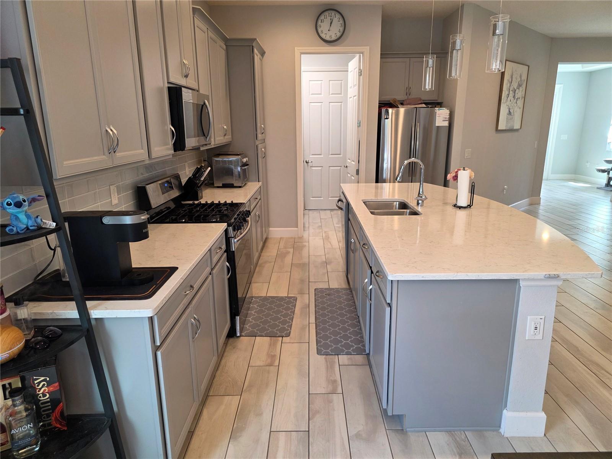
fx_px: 407
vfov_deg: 58.9
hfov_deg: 73.9
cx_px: 306
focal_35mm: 23
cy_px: 230
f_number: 1.7
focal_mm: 6.3
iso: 200
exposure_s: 1/120
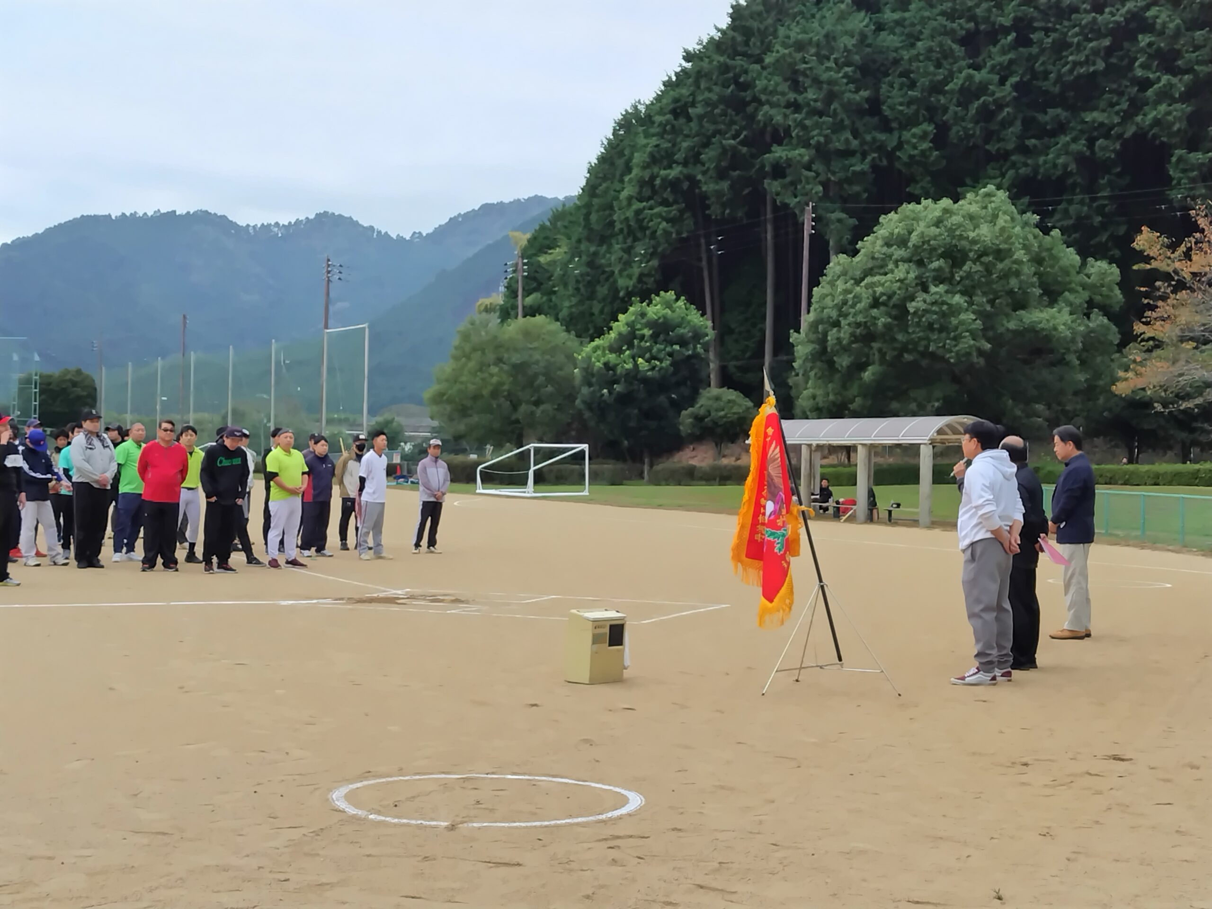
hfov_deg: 73.9
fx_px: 805
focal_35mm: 23
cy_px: 454
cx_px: 606
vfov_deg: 58.9
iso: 50
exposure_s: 1/399
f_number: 1.9
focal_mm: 5.5
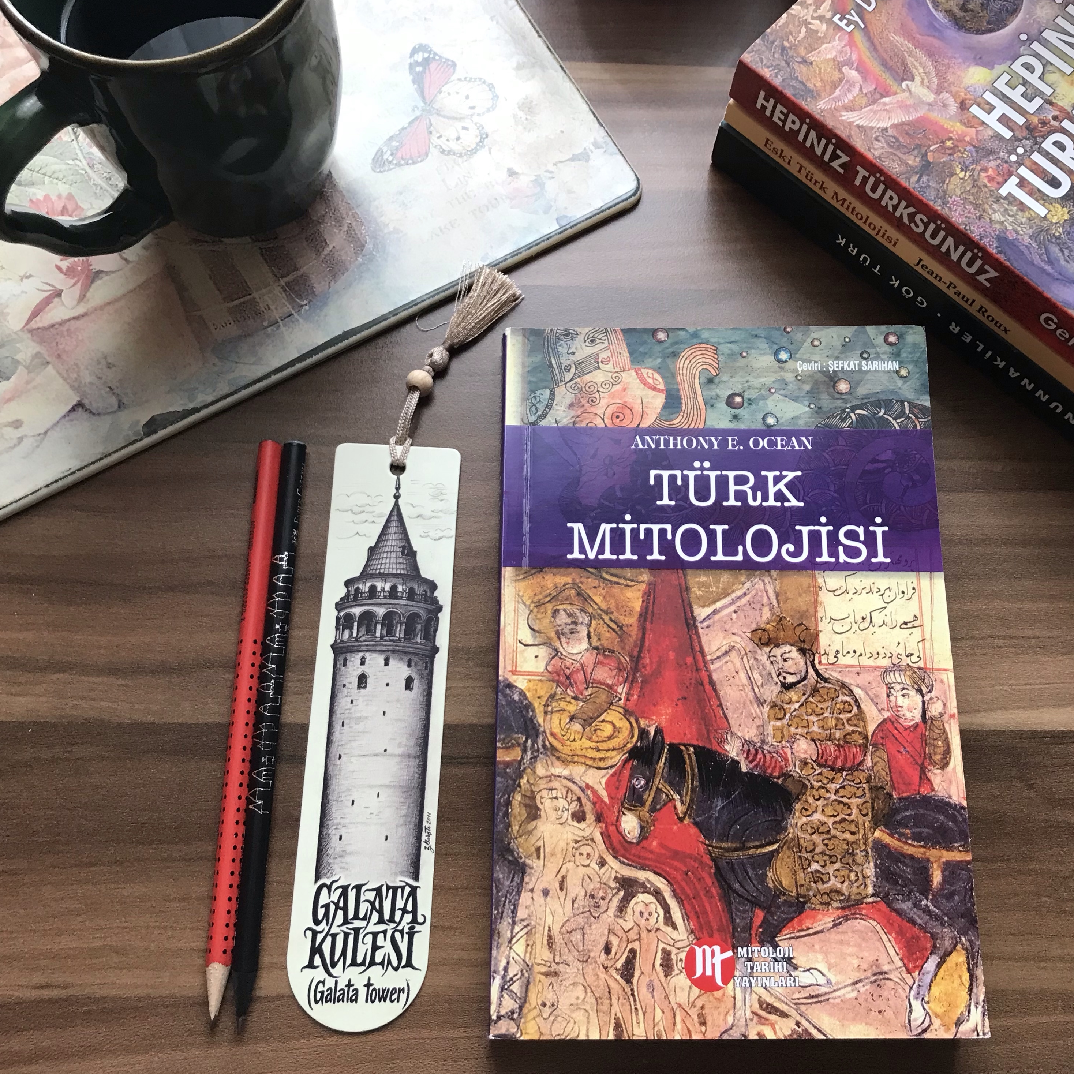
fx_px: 1193
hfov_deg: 48.3
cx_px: 606
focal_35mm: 34
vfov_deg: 48.5
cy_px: 535
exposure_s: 1/33
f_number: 1.8
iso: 25
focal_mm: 3.99
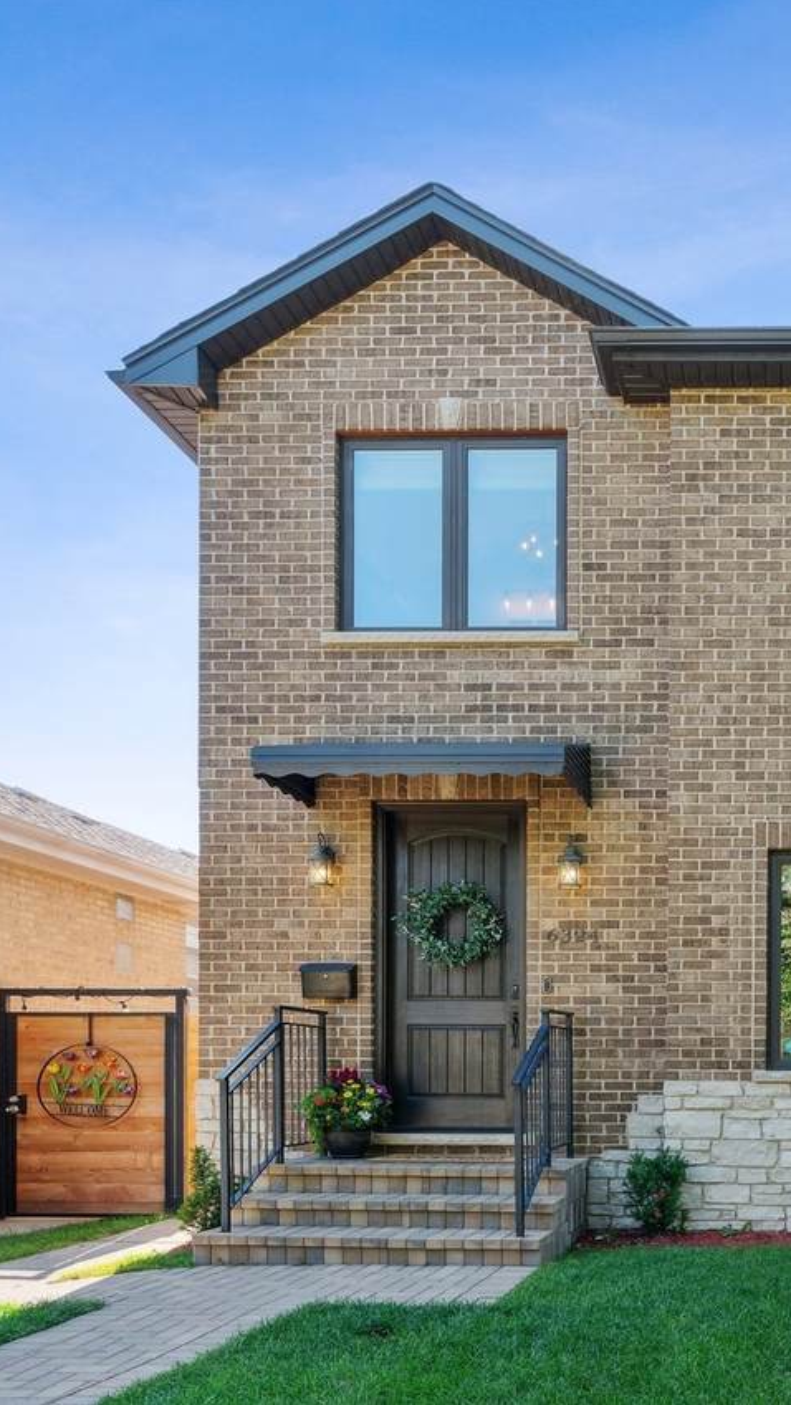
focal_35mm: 30
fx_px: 1118
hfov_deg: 35.5
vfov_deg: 64.3
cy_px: 700
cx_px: 778
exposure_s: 1/15
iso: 320
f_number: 8
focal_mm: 19
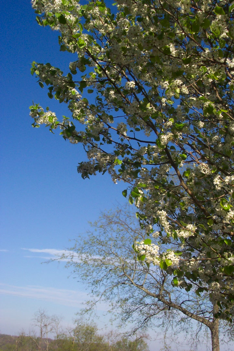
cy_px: 176
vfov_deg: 50.7
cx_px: 117
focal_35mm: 38
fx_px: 370
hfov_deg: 35.1
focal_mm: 8
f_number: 4.8
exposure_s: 1/700
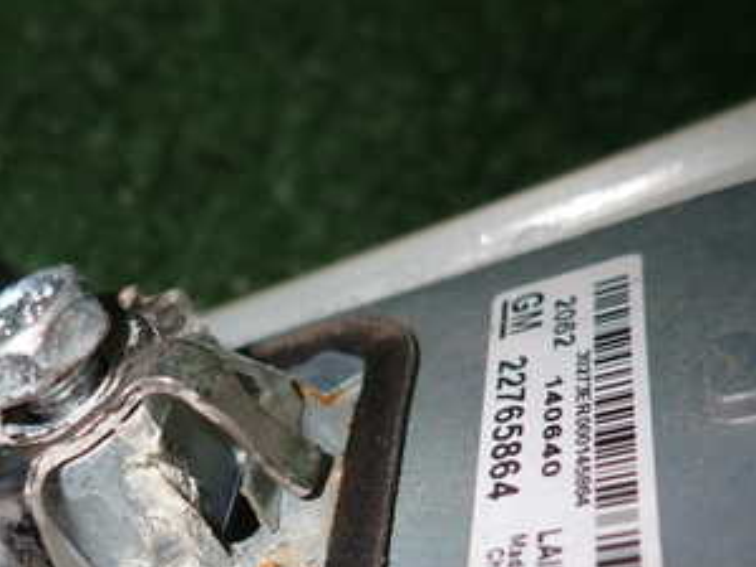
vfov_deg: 28.1
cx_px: 149
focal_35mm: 50
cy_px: 499
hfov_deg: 36.8
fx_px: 1092
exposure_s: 1/30
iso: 200
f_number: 5.6
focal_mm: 4.5
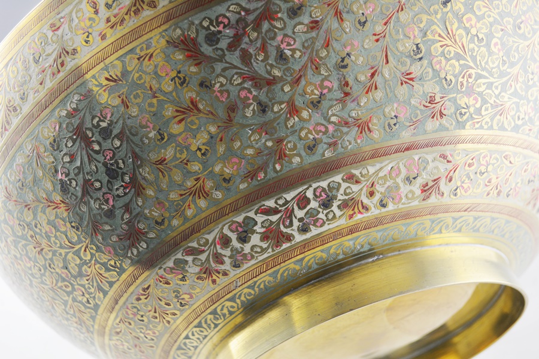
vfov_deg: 25.8
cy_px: 180
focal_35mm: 52
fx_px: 786
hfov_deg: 37.9
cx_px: 270
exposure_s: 1/100
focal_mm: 35
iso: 400
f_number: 5
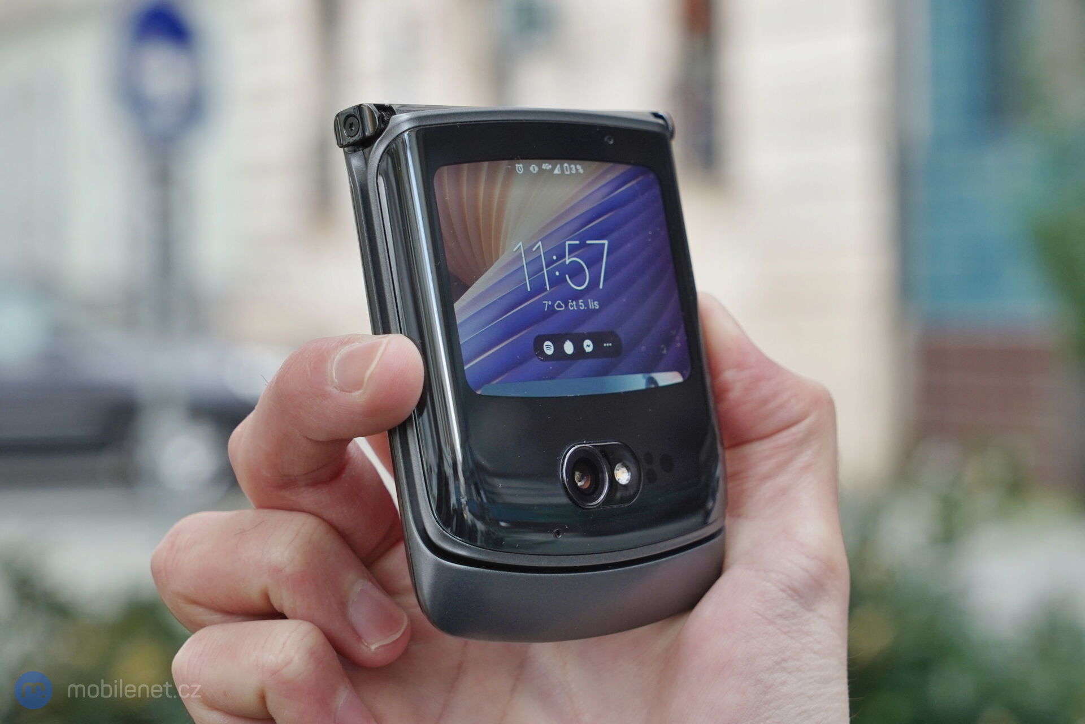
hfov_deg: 28.8
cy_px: 362
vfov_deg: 19.5
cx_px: 542
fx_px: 2110
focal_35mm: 70
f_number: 7.1
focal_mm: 70
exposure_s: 1/200
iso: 800
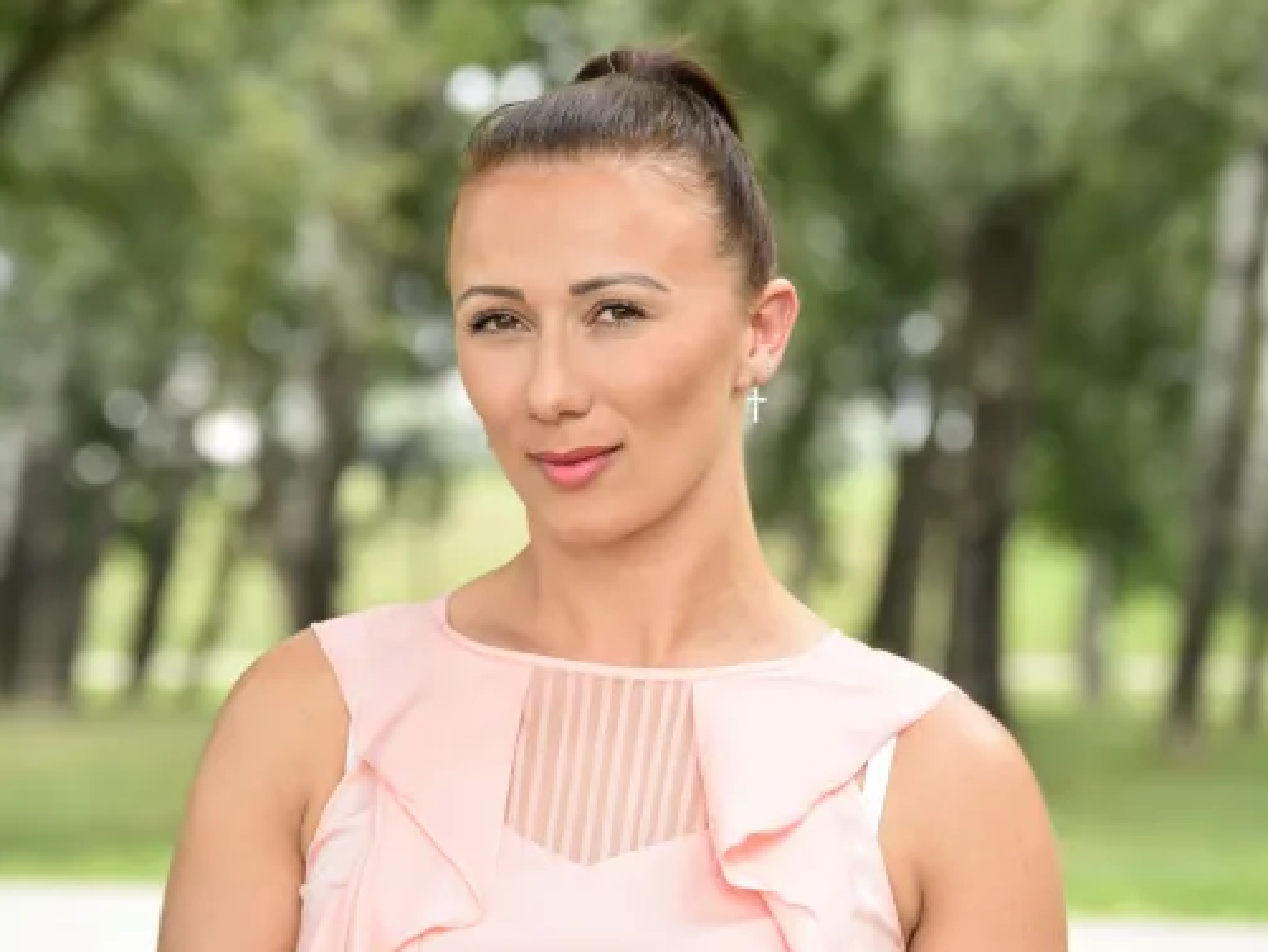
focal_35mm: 175
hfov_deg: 11.3
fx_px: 6412
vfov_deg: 8.5
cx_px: 817
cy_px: 399
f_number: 5
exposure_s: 1/400
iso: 640
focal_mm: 120
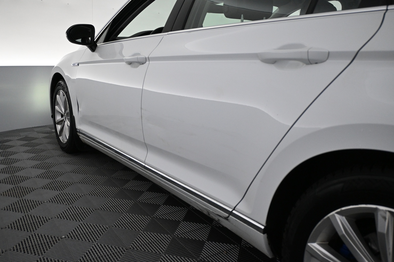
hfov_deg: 58.3
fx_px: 353
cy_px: 131
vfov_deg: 40.8
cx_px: 197
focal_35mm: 32
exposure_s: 1/200
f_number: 4
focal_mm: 21.5
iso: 1600
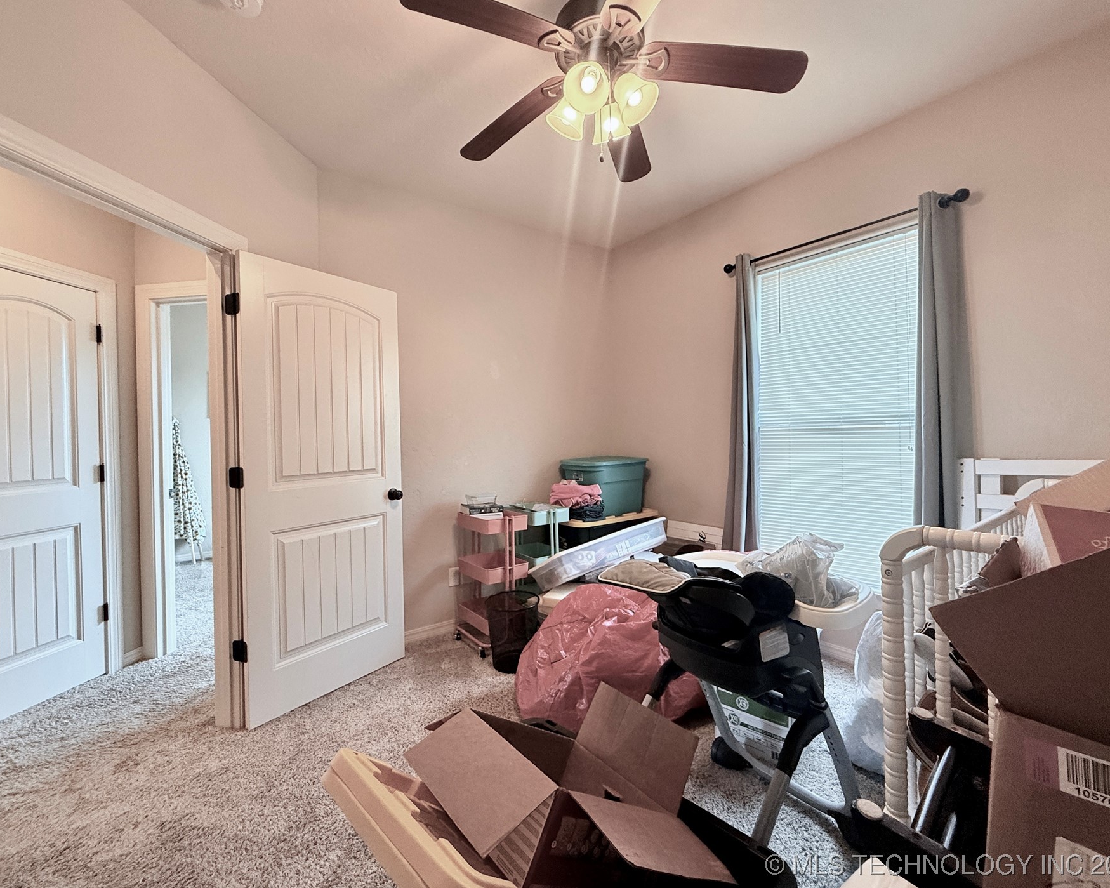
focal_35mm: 15
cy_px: 435
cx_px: 546
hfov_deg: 96.8
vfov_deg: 84.0
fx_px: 493
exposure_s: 1/60
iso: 500
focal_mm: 2.22
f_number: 2.2
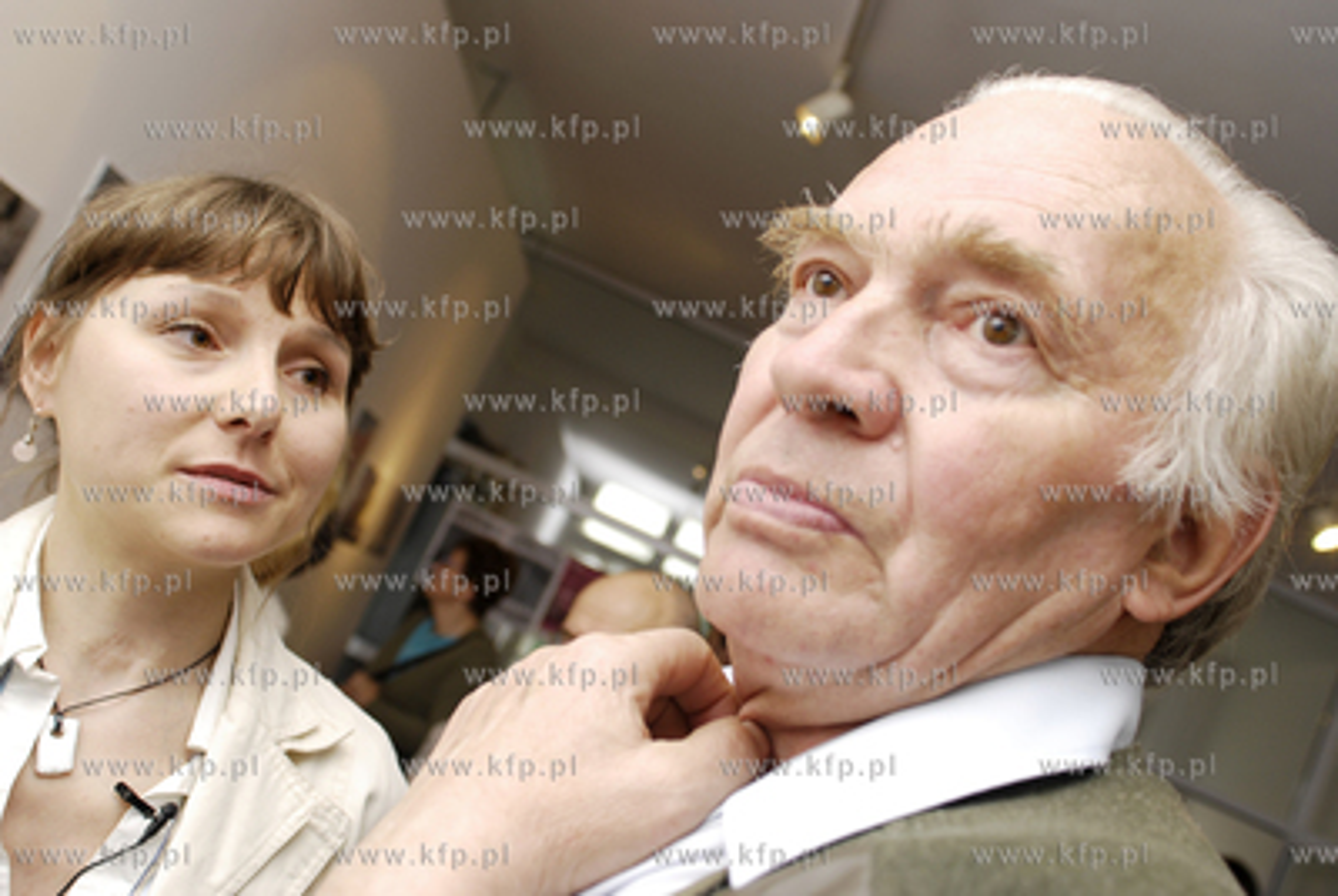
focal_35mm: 36
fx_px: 1340
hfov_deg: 53.1
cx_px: 669
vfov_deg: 37.0
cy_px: 448
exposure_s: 1/80
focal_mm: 24
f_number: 4
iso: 100
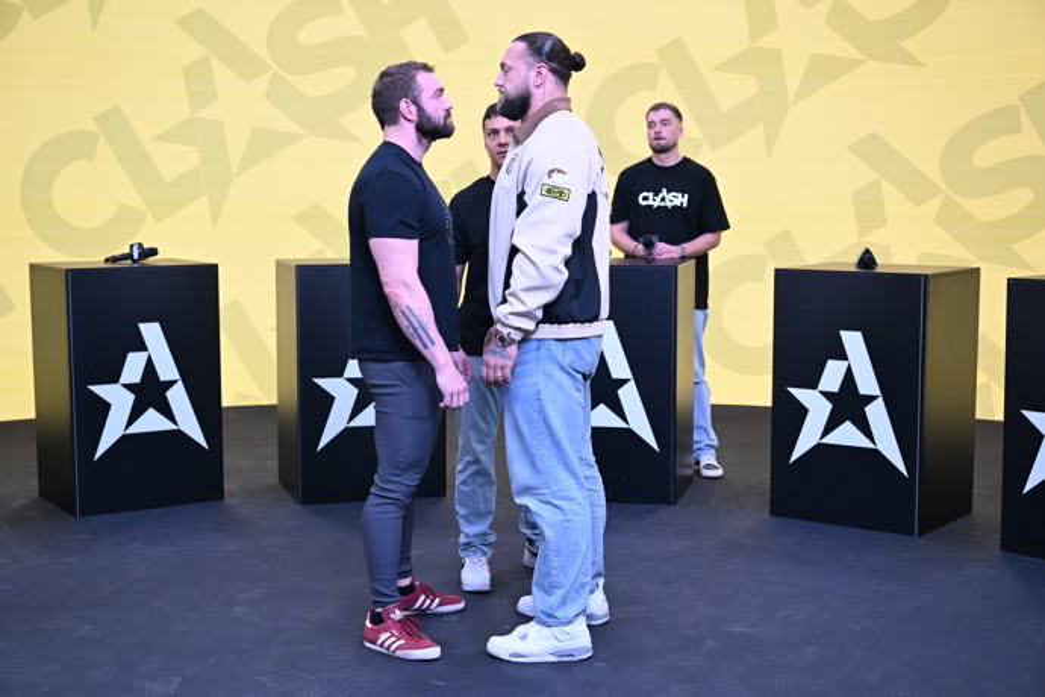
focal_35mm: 51
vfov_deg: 26.5
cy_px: 348
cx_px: 522
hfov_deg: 38.9
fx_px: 1480
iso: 2500
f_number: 4.5
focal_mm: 51
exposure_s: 1/250
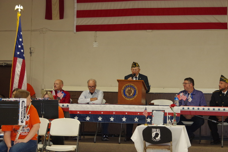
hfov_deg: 27.7
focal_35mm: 73
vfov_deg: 18.7
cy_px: 83
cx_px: 134
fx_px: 462
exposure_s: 1/100
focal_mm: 40
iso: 1600
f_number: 4.5
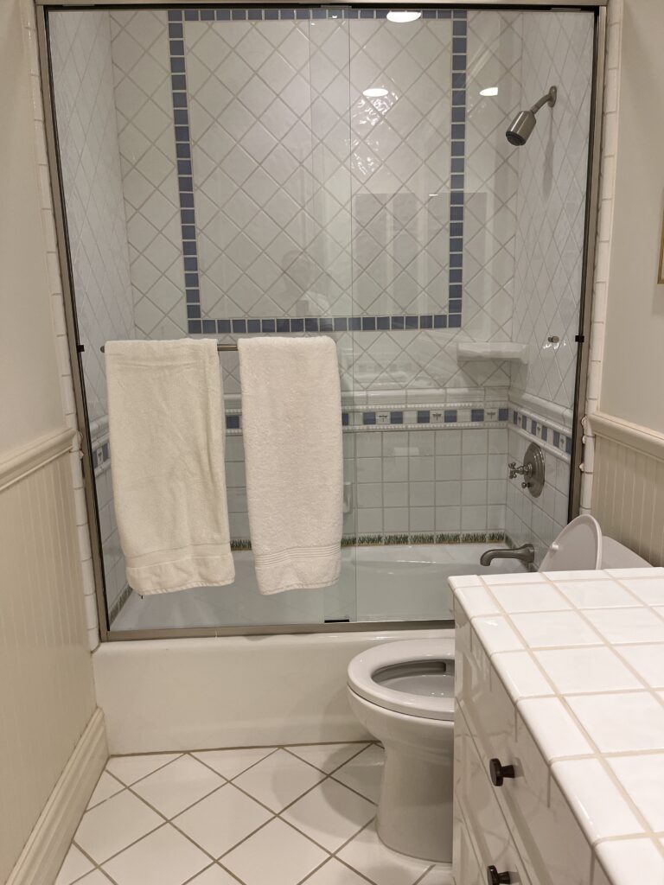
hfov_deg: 53.1
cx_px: 332
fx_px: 665
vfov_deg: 67.3
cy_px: 442
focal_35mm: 26
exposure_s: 1/120
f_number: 1.6
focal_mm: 5.1
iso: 125
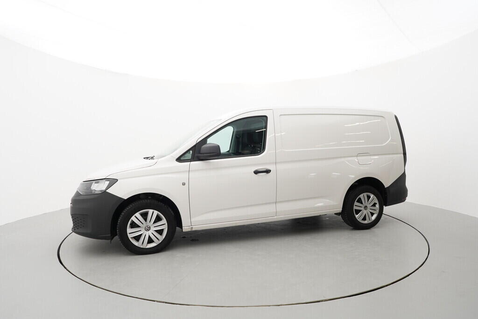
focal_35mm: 22
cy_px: 160
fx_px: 299
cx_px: 239
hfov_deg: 77.3
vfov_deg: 56.2
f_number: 5.6
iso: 250
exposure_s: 1/80
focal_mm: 15
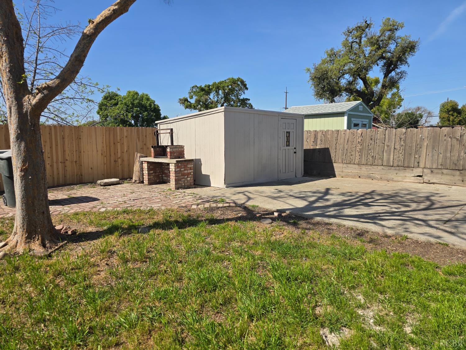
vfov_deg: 58.9
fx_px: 310
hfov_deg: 73.9
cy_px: 175
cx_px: 233
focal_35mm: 23
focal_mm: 6.3
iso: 12
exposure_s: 1/1027
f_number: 1.7
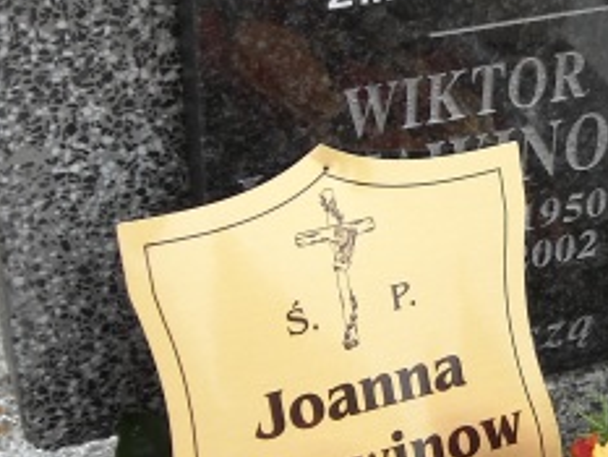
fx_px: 1687
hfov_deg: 20.3
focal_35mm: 96
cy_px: 292
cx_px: 436
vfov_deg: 15.4
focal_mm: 5.7
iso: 64
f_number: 2.8
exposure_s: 1/353
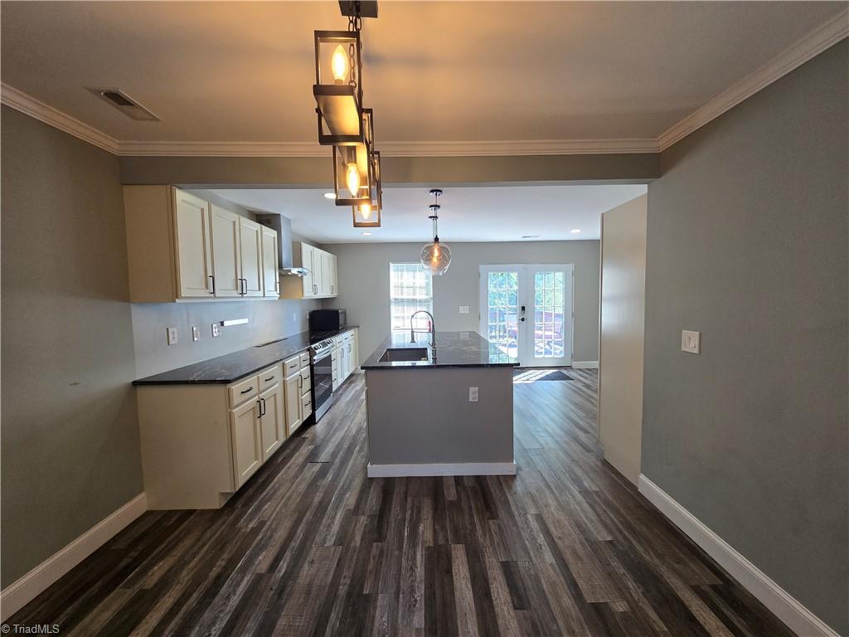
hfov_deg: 106.2
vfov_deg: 89.9
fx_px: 319
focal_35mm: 13
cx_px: 424
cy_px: 318
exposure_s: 1/60
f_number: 2.2
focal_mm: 2.2
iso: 100
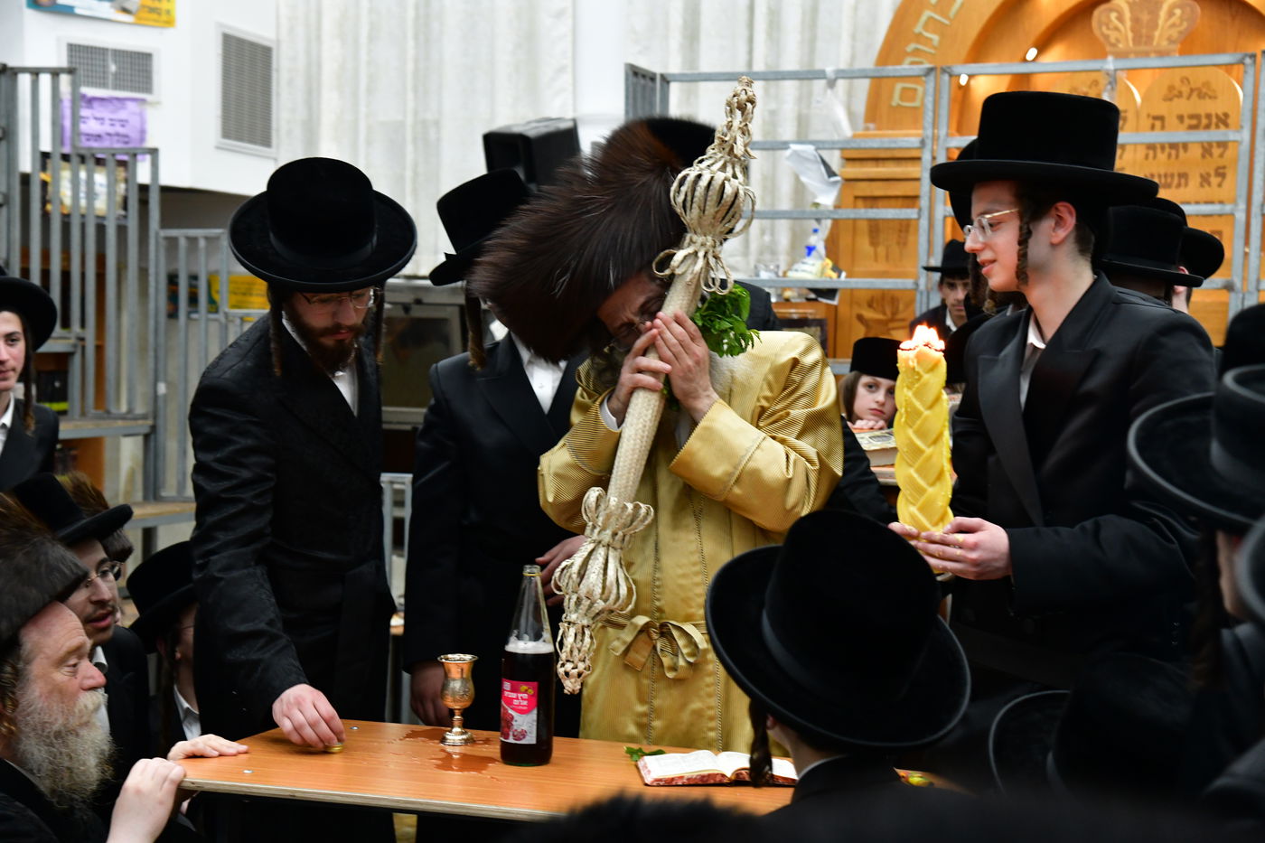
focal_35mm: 62
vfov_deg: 21.9
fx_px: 2178
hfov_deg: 32.4
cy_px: 422
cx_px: 632
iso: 3200
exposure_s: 1/100
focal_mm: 62
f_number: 5.6
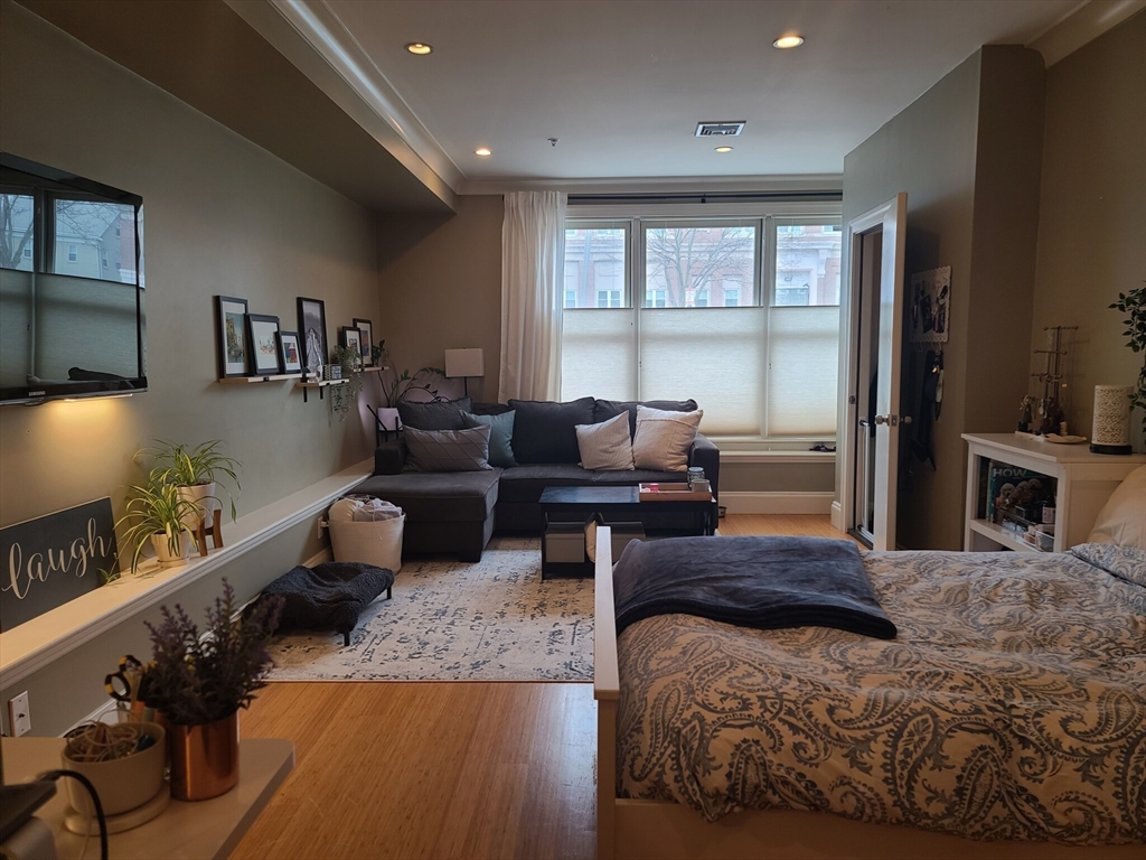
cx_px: 573
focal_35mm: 25
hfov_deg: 69.4
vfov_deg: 54.9
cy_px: 430
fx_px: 828
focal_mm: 7
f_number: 1.8
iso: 50
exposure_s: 1/59
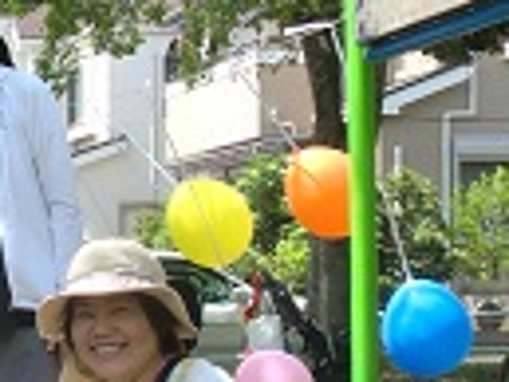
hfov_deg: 12.8
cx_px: -426
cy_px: 252
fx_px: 2046
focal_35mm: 139
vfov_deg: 10.7
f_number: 3.1
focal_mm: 6.3
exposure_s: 1/320
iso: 64
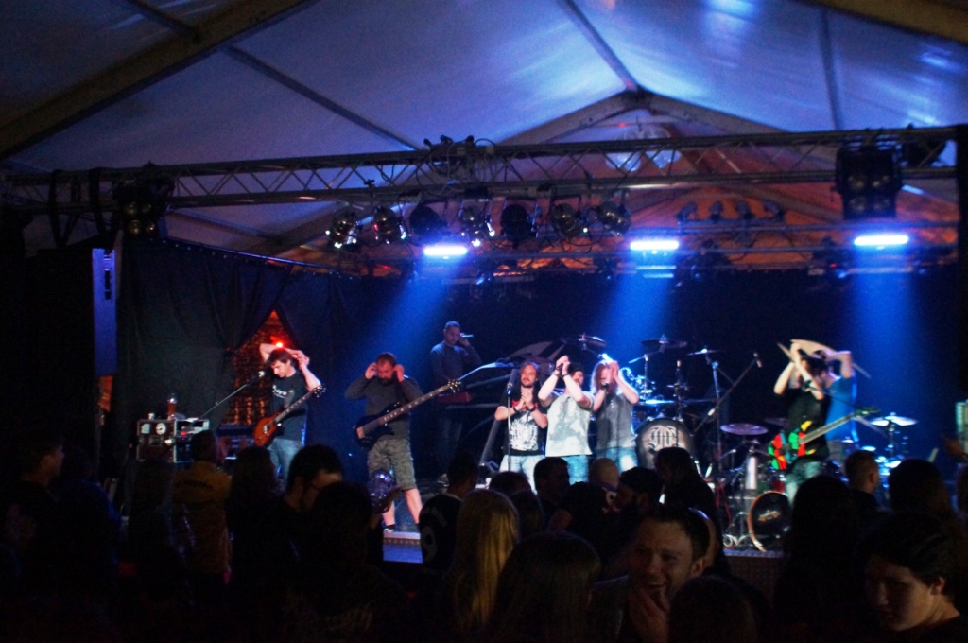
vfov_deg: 31.8
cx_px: 484
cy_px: 322
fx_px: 1128
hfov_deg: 46.5
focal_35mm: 42
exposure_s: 1/40
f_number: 3.5
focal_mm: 28
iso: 3200
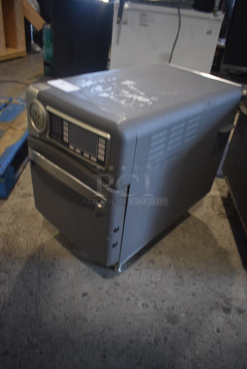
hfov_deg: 48.0
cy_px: 184
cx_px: 124
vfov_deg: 67.3
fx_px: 277
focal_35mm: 27
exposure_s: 1/125
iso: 1000
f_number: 3.5
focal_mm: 18
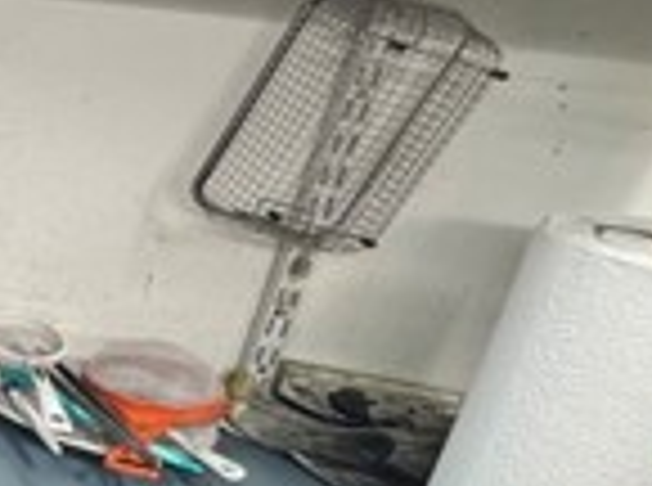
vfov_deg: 23.2
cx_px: -724
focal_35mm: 62
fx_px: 1165
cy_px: 104
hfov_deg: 17.9
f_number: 2.2
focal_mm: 2.22
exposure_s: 1/120
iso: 200
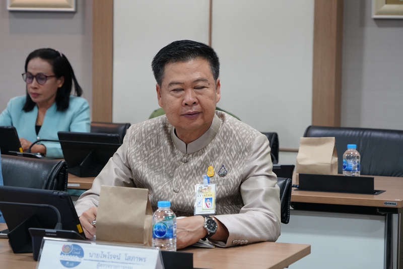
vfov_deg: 10.9
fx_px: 1411
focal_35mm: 126
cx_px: 202
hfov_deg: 16.3
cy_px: 134
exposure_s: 1/80
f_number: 7.1
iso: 3200
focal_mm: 126
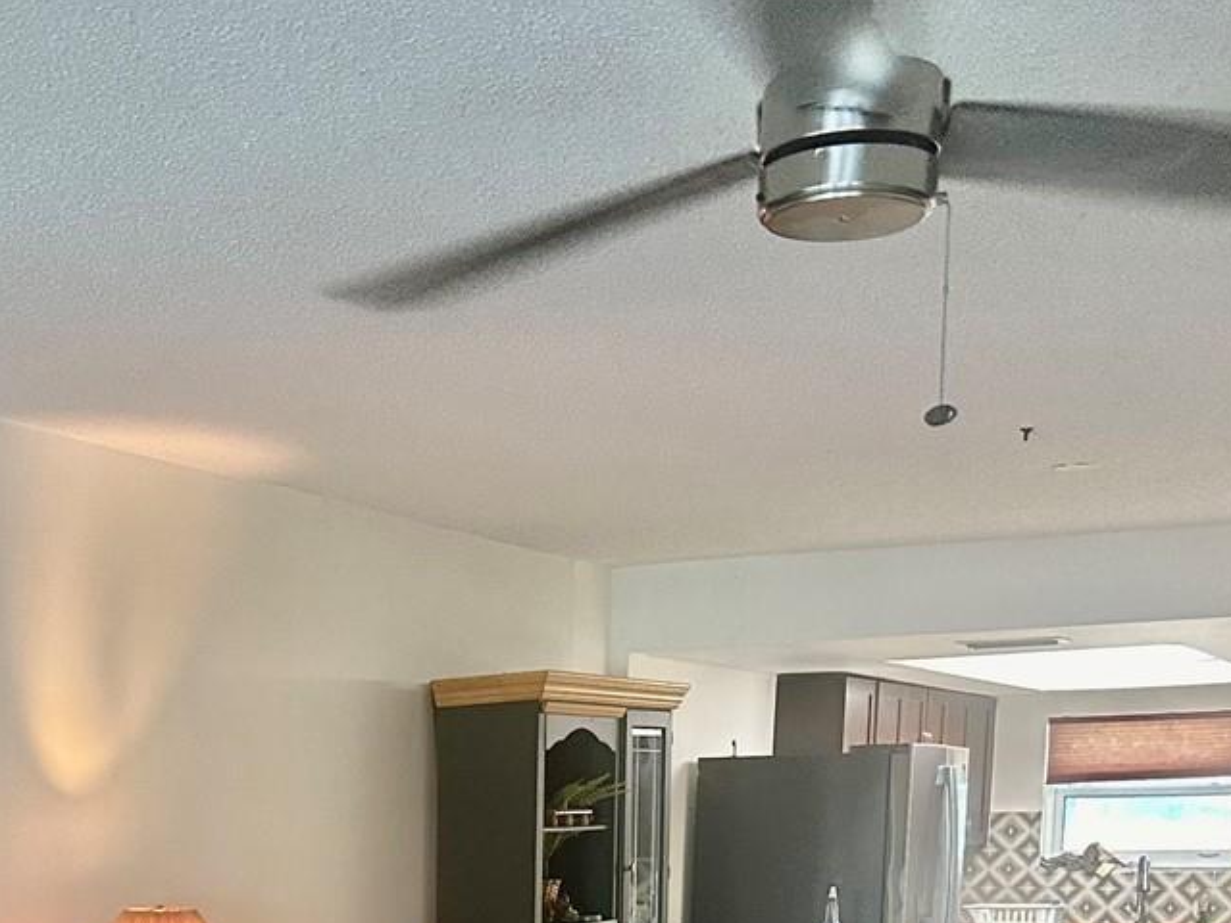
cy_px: 1148
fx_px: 2134
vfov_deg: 22.3
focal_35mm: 60
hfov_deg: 30.8
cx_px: 135
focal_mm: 6.86
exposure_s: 1/60
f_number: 1.78
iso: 400
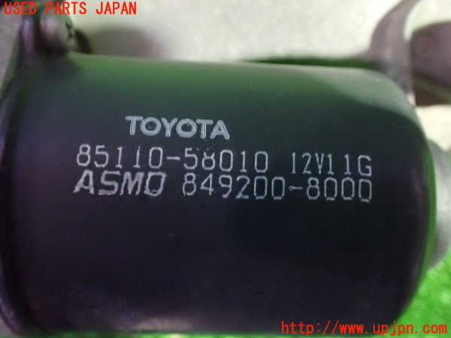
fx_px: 391
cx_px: 226
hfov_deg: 60.0
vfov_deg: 46.8
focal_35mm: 30
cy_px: 169
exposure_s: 1/20
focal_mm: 5.4
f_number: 2.3
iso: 1600
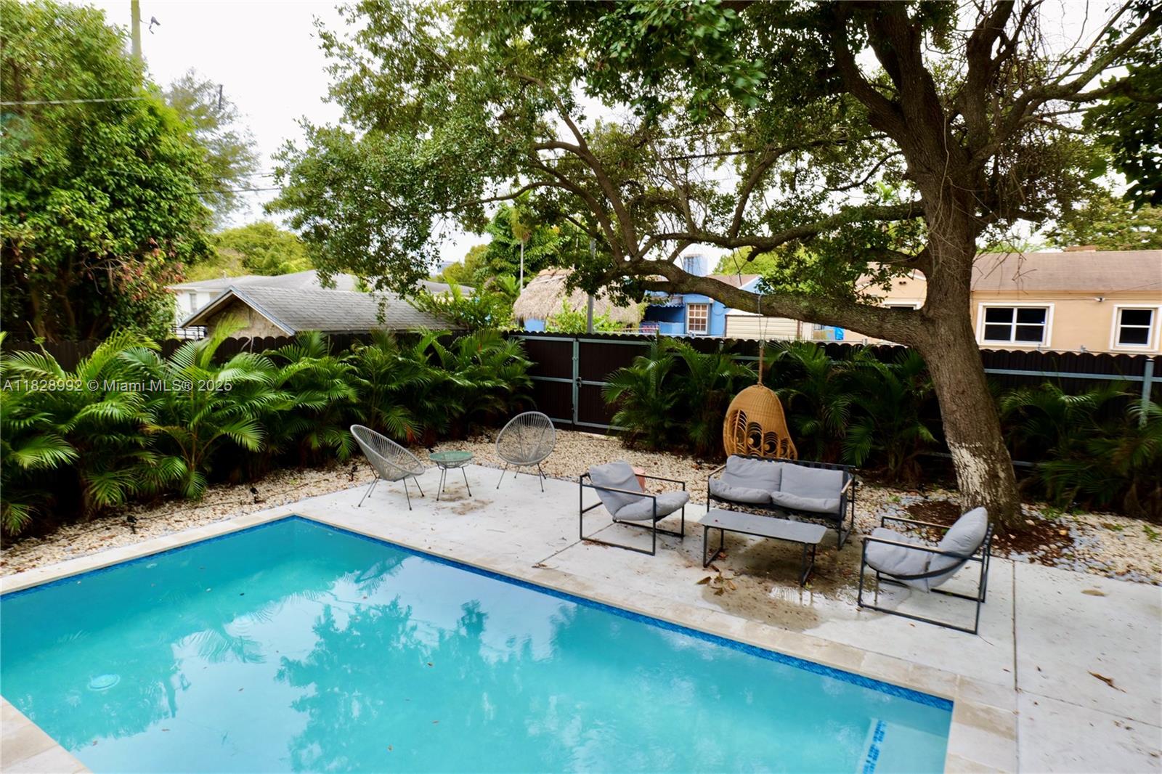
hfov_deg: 84.0
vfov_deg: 61.9
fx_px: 645
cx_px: 581
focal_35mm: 20
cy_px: 387
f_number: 18
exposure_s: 1/10
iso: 400
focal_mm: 20
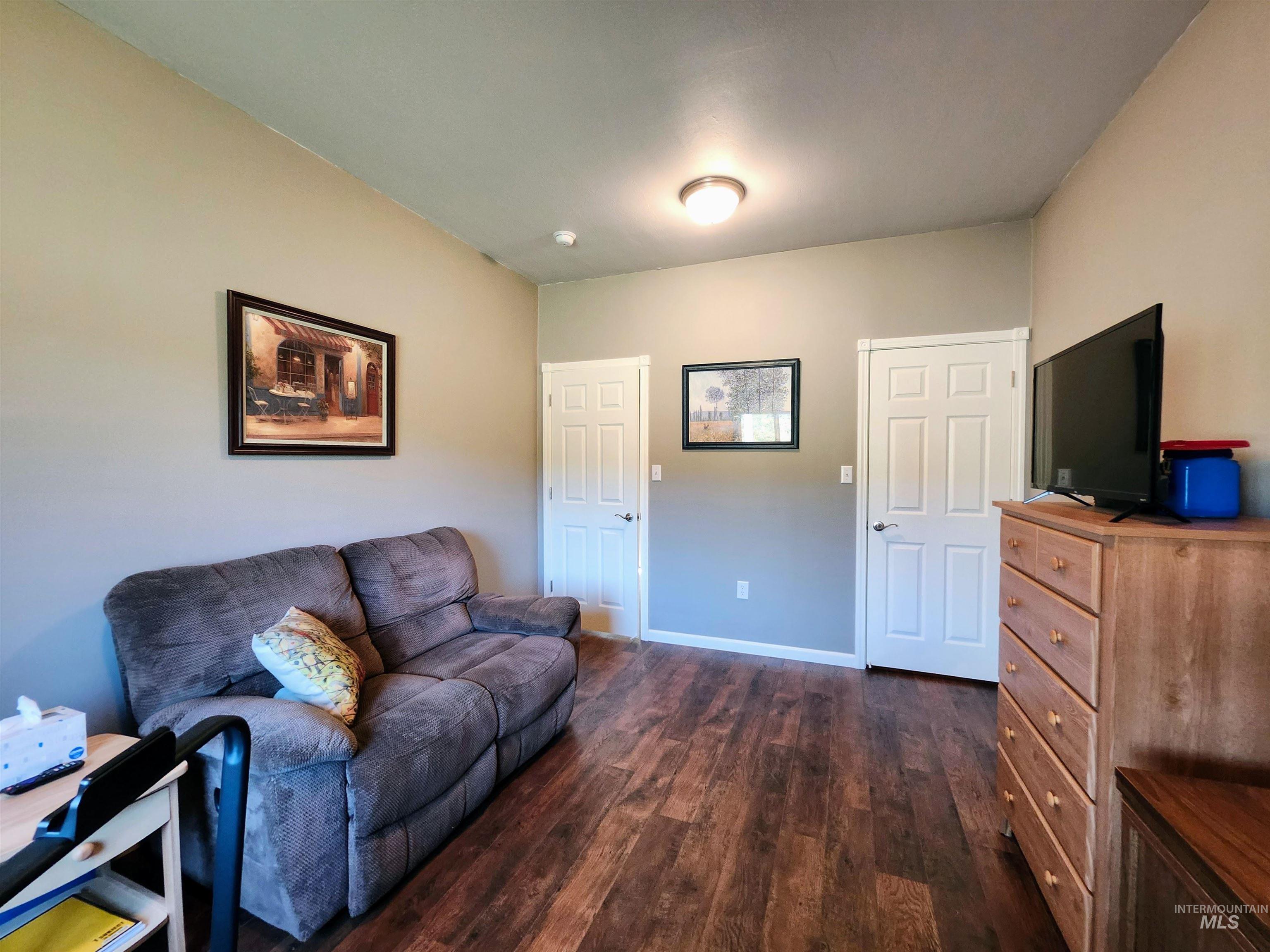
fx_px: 477
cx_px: 635
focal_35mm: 13
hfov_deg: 106.2
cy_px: 476
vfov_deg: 89.9
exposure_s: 1/40
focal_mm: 1.74
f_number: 2.2
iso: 320
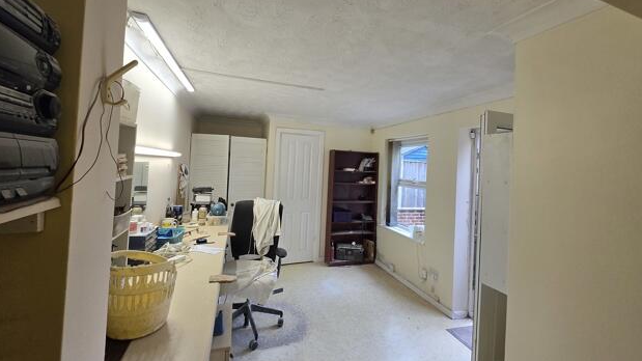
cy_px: 162
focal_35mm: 15
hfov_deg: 103.0
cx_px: 318
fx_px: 255
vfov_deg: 70.3
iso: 50
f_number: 2.2
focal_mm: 1.7
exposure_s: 1/100
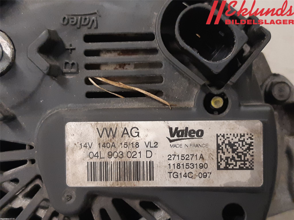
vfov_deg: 53.1
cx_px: 147
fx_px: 221
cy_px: 110
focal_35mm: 26
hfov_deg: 67.3
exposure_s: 1/50
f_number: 1.7
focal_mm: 3.93
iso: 250
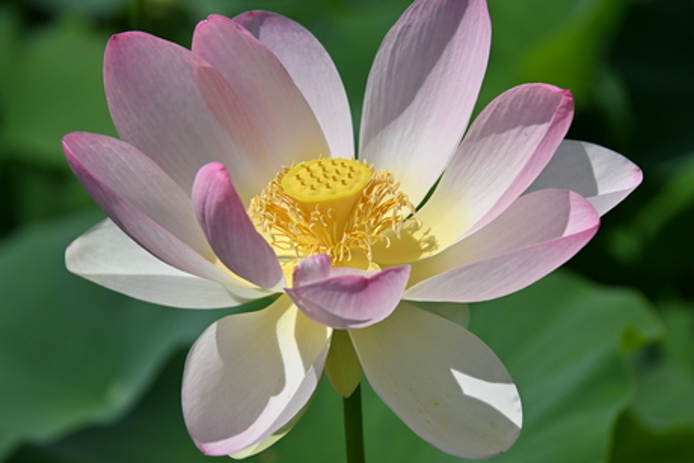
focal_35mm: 183
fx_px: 3529
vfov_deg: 7.5
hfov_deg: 11.2
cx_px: 347
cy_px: 232
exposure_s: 1/2500
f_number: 5.6
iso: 200
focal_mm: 122
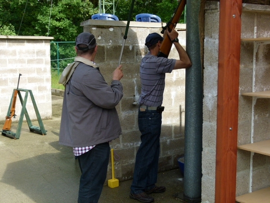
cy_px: 102
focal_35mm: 48
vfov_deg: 30.3
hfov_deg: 39.7
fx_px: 374
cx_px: 135
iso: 100
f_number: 4
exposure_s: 1/200
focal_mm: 8.7
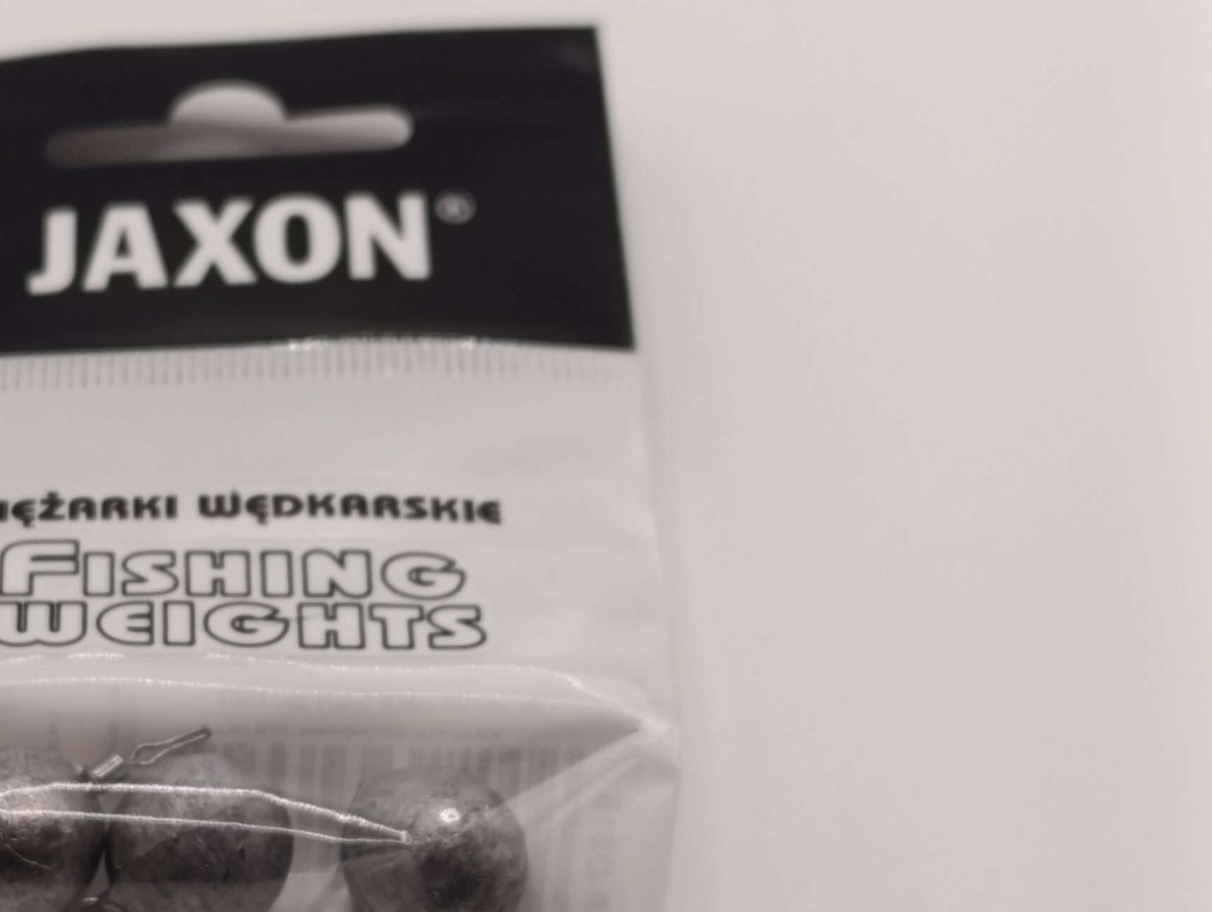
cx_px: 189
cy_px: 659
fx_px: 2840
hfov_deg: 23.6
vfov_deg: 18.2
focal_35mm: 81
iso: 200
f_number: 1.6
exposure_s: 1/99.9
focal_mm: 6.14
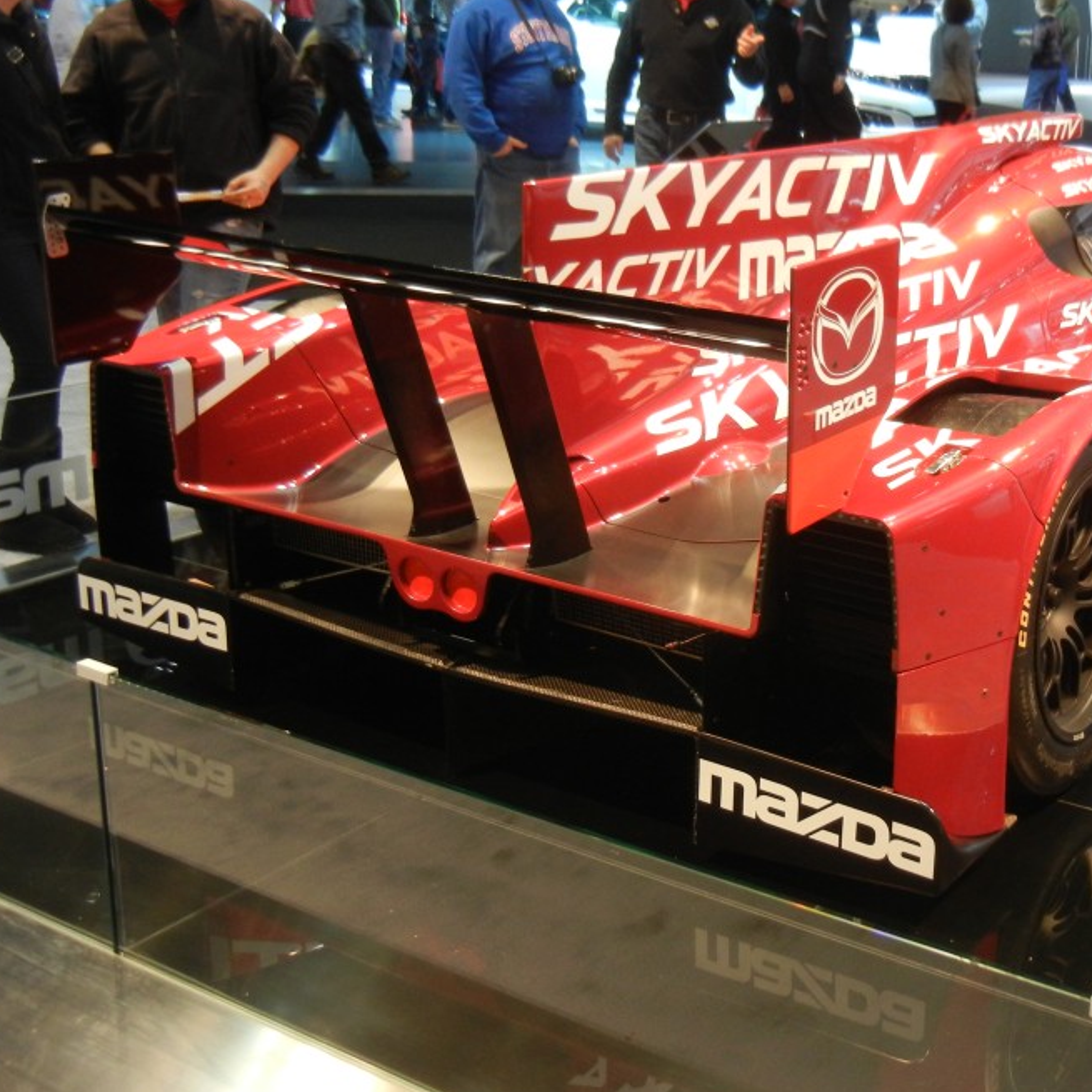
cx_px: 830
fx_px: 1677
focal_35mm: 47
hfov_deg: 35.2
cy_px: 472
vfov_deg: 36.0
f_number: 3.6
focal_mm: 6.2
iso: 400
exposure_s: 1/32.8
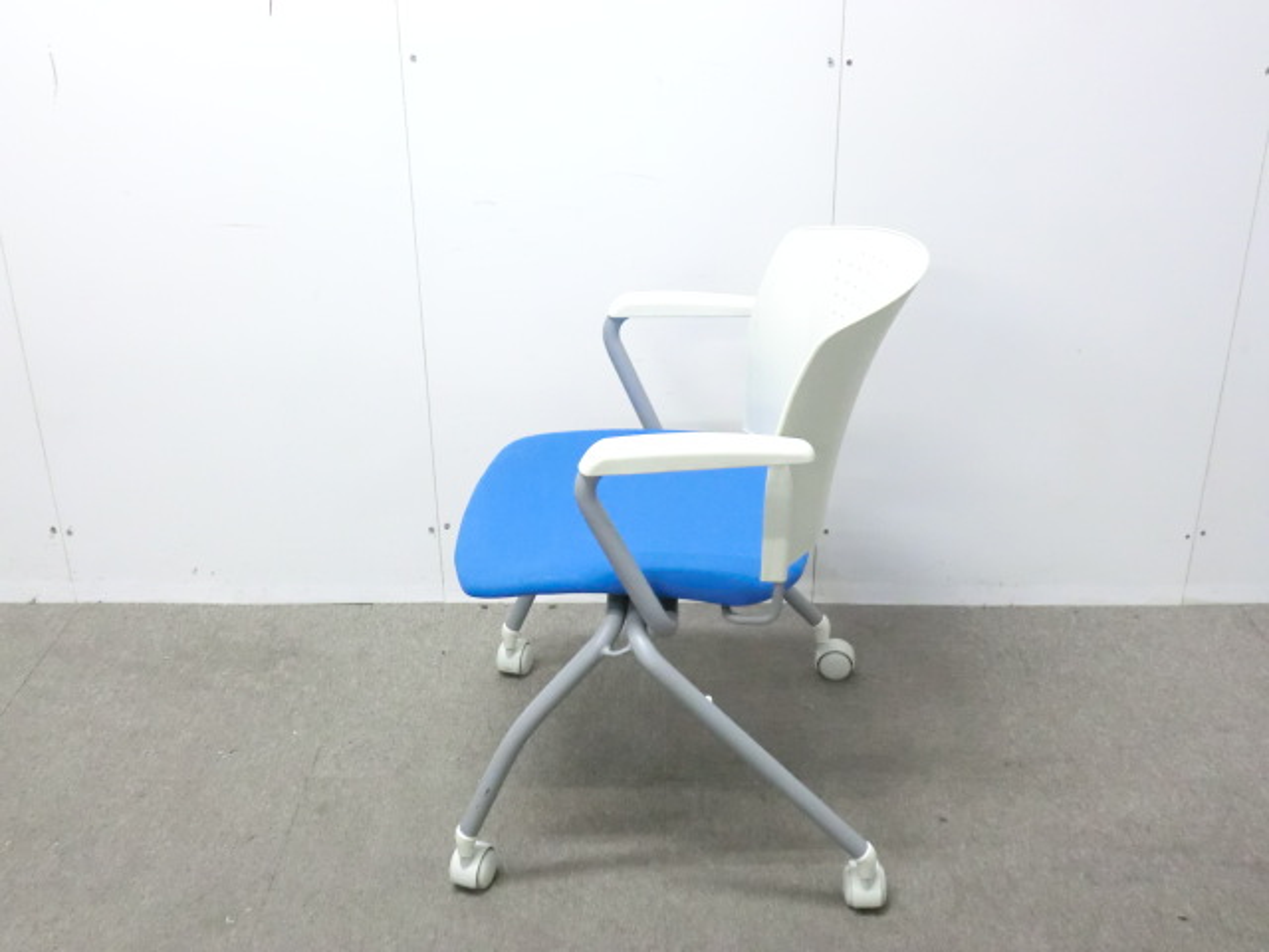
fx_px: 1393
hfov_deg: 49.0
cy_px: 476
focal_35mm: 38
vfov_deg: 37.7
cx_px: 634
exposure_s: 1/30
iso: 800
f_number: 3.9
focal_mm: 6.9
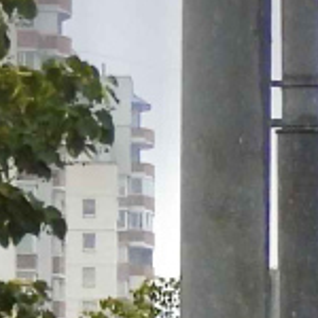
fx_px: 9167
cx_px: 1001
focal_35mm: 882
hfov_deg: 2.0
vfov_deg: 2.0
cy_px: 785
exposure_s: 1/1000
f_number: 4
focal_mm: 20.5
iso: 100
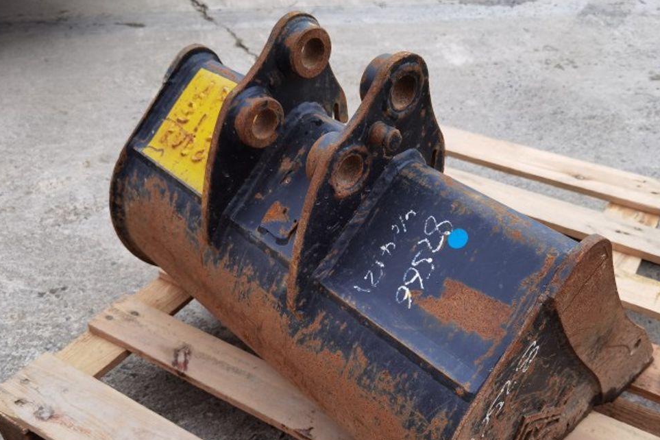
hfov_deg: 54.4
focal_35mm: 35
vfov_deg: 37.6
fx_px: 642
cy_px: 274
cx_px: 337
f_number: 1.9
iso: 50
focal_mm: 6.71
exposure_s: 1/320
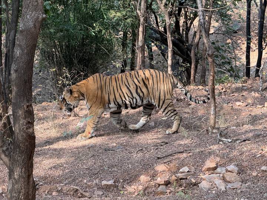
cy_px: 100
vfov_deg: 12.3
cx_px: 134
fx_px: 926
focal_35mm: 120
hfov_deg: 16.4
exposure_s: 1/99
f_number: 2.8
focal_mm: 15.66
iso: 80
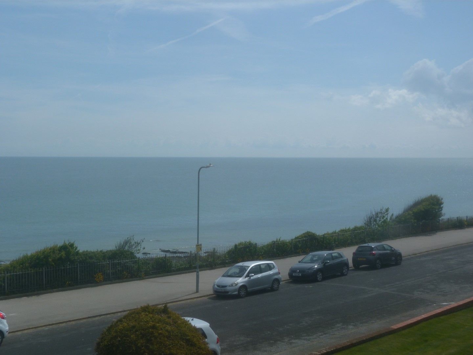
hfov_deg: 38.2
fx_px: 683
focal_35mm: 50
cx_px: 236
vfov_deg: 29.1
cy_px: 178
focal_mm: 9
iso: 80
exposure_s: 1/1600
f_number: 3.2
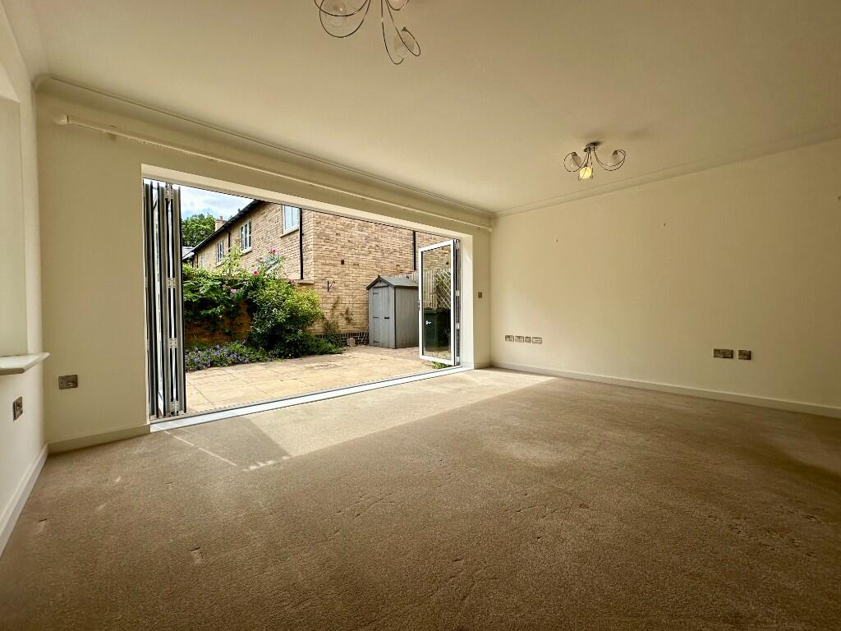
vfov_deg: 85.7
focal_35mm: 14
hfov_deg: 102.1
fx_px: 340
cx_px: 420
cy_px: 316
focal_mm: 2.22
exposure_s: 1/548
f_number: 2.2
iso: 40
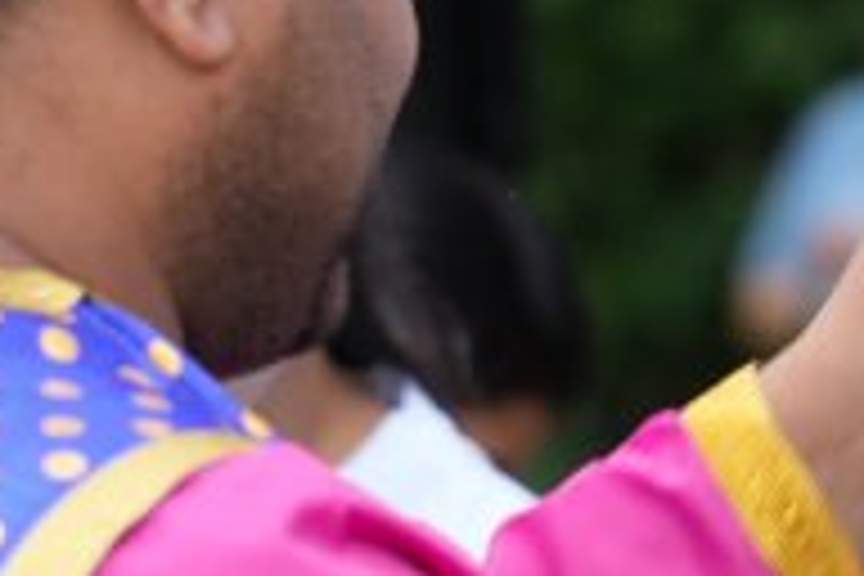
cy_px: -227
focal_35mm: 372
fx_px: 8927
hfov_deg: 5.5
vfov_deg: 3.7
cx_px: 972
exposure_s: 1/250
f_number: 2.8
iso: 250
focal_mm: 70
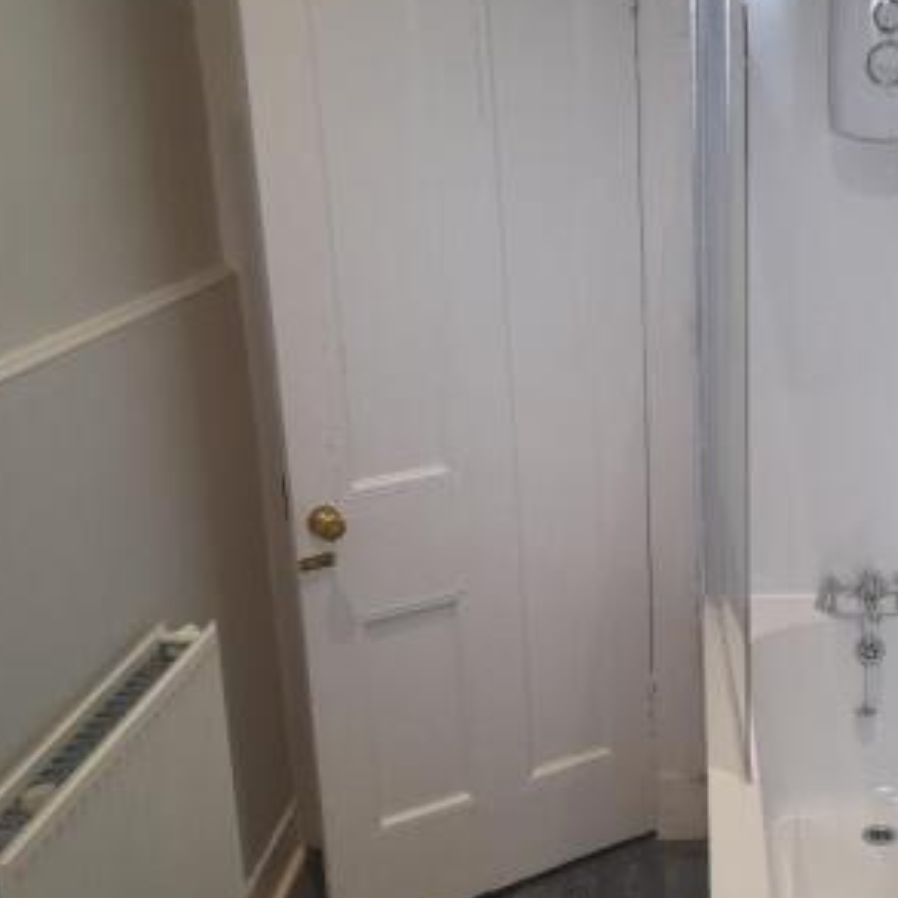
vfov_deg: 38.3
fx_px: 1291
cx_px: 676
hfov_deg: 37.4
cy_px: 431
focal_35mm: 44
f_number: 2
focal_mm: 4.6
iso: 125
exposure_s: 1/50
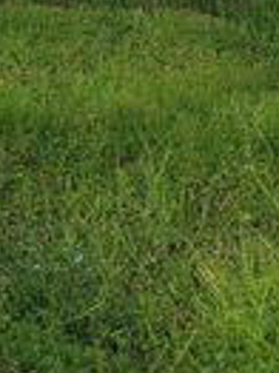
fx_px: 1421
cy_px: -309
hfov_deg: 11.0
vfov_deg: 13.4
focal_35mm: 132
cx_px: -71
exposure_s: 1/767
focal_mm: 4.3
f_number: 2.4
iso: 50
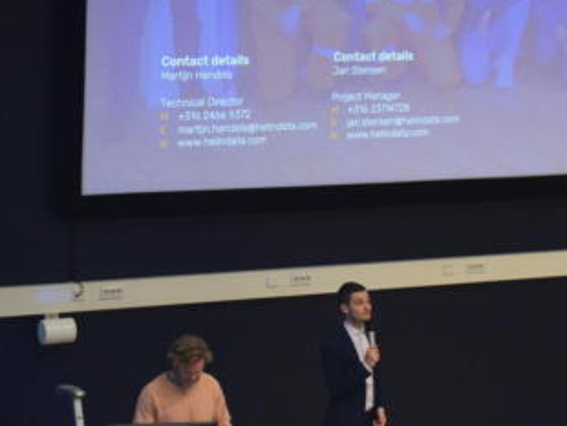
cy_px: 295
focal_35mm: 128
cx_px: 340
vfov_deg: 11.6
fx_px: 2095
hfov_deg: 15.4
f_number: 5.6
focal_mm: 55
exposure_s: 1/60
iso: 2800
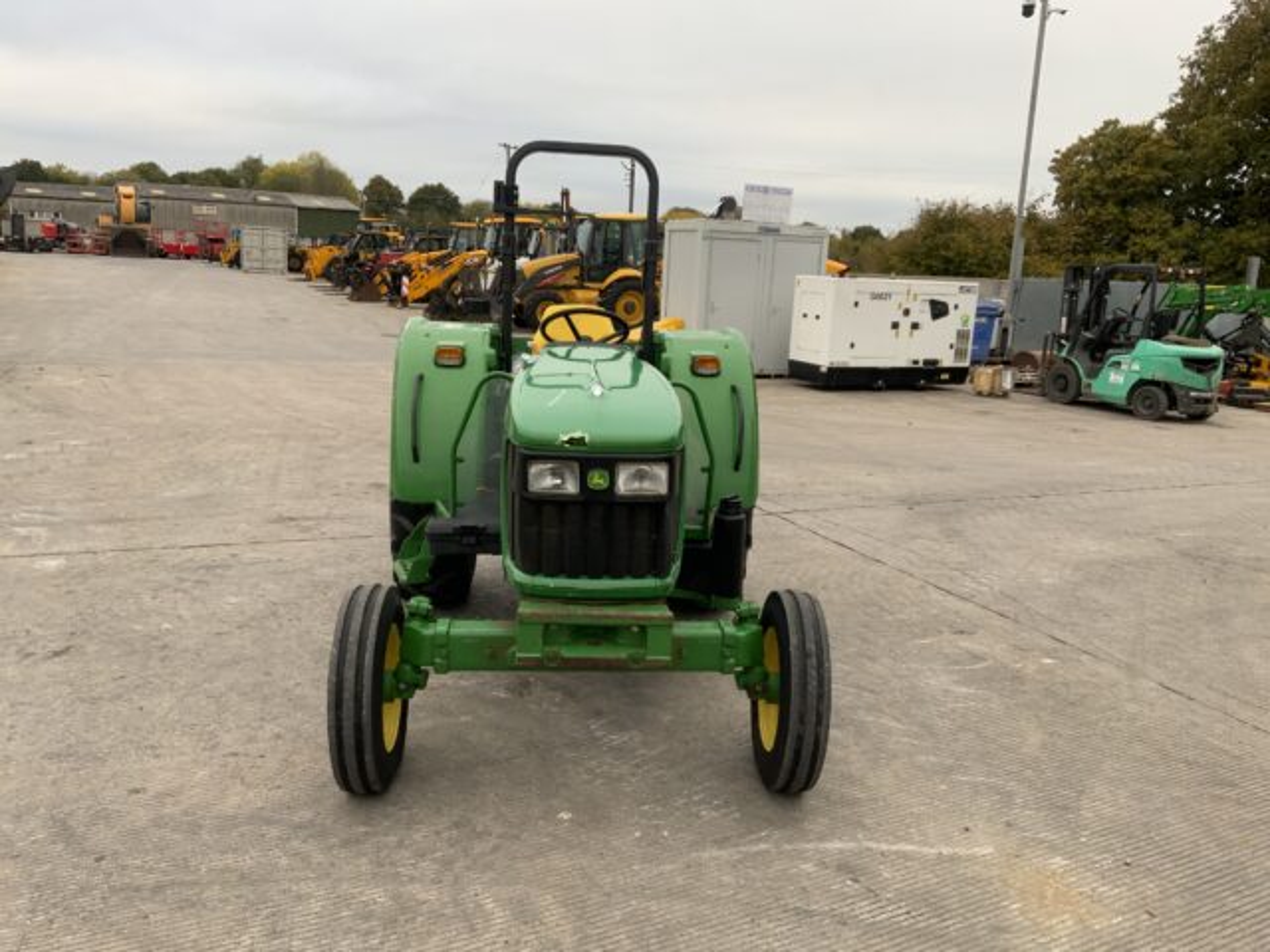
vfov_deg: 48.2
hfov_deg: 61.7
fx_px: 1064
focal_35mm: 29
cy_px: 476
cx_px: 635
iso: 25
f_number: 1.8
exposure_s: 1/122
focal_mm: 3
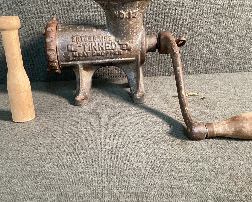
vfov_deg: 38.2
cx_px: 110
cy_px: 92
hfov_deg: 46.7
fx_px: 291
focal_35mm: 39
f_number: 2.4
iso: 320
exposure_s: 1/30
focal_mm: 3.3
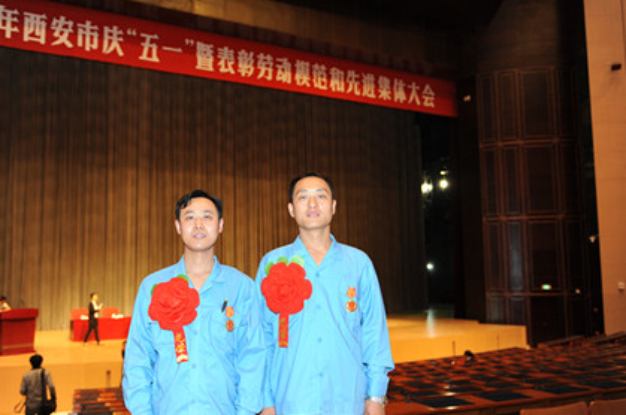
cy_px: 210
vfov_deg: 35.8
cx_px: 267
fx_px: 642
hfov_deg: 51.8
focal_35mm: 37
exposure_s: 1/30
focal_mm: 31
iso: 500
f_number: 2.8
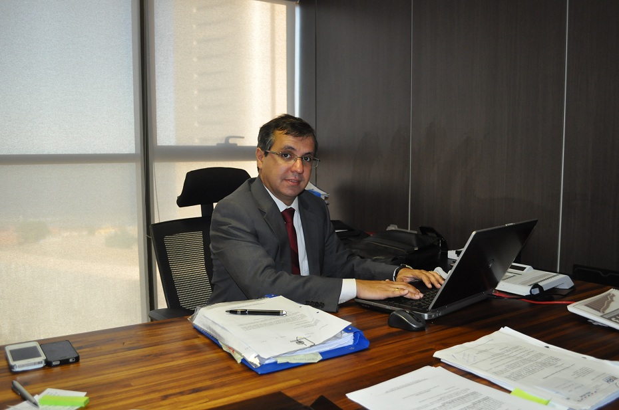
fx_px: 567
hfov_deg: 57.3
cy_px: 205
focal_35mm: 33
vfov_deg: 39.8
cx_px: 310
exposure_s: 1/100
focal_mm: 22
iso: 800
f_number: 3.8
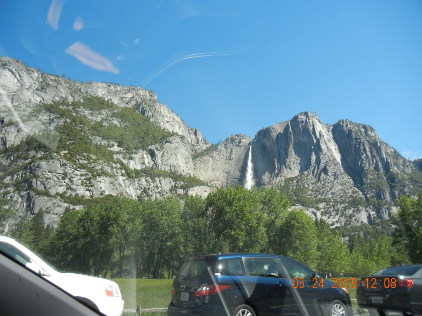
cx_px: 211
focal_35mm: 30
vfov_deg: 46.8
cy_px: 158
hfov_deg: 60.0
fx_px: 366
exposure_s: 1/542
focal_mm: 5.4
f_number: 3.5
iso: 160
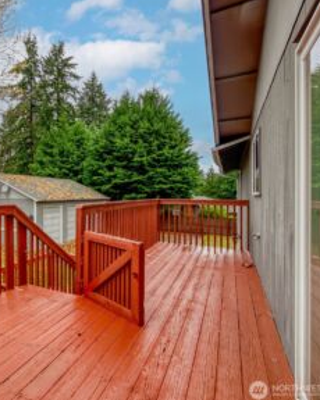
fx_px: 225
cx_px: 60
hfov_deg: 64.0
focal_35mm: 19
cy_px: 196
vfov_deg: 83.3
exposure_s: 1/30
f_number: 6.3
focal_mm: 7
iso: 200
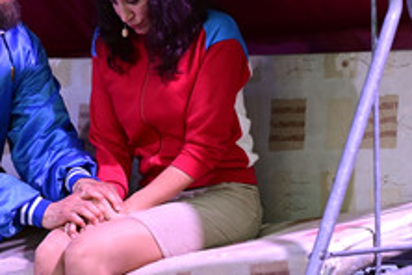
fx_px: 4646
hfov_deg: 5.1
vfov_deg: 3.4
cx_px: 16
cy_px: 123
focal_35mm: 406
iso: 2500
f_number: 2.8
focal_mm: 200
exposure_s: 1/400
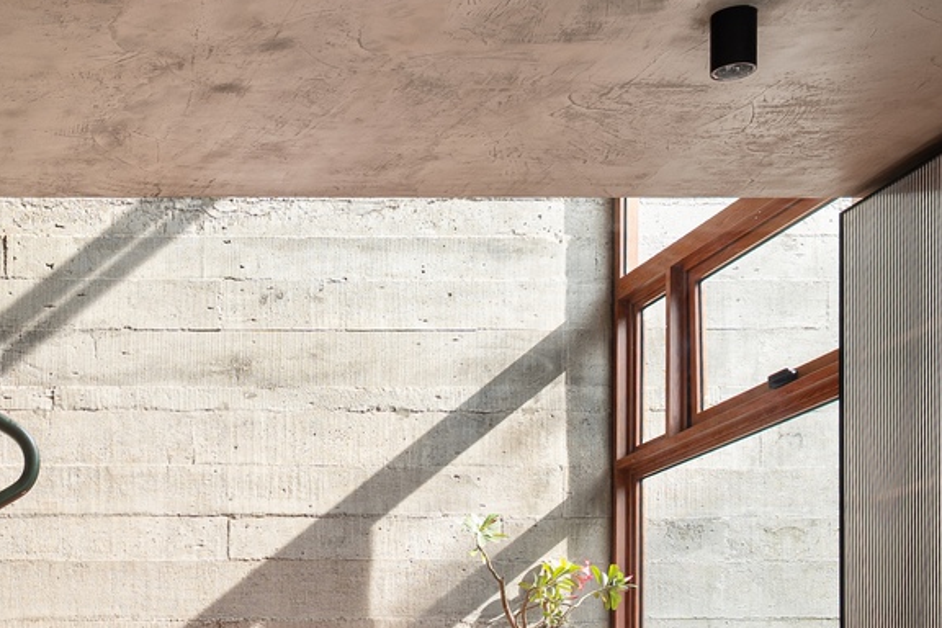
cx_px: -154
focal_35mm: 66
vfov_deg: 19.5
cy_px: 728
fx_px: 1727
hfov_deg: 27.3
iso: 160
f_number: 7.1
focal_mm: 19
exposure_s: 1/6
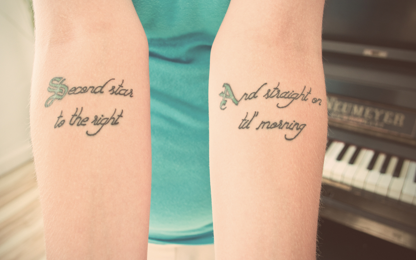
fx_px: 351
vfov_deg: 40.6
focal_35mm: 31
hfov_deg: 61.1
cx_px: 187
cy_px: 119
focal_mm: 18
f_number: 4
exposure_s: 1/125
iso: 400
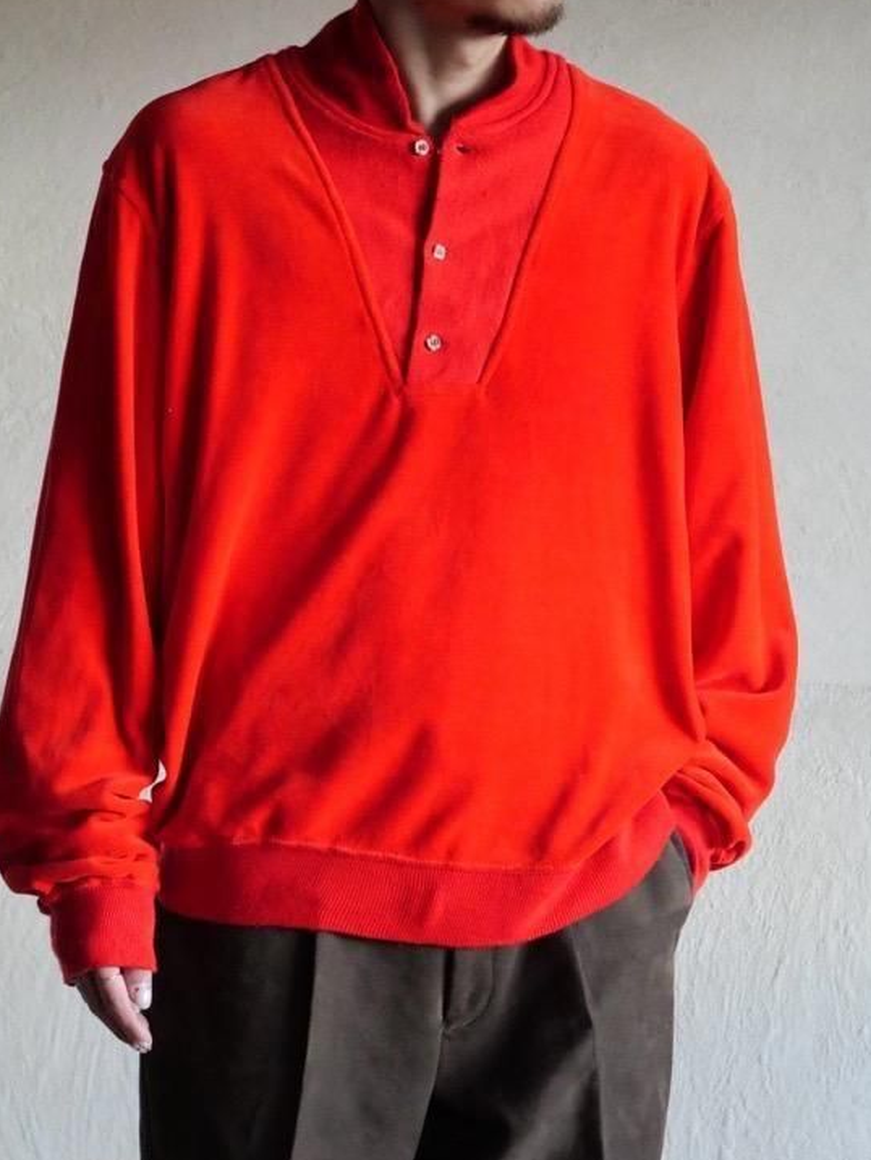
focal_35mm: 119
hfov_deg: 12.5
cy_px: 567
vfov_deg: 16.5
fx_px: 3991
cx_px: 398
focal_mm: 50
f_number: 3.9
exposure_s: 1/30
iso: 3200
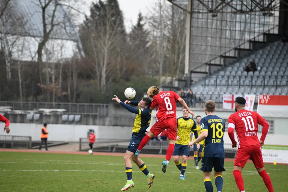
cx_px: 144
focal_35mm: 220
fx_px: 1759
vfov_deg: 6.2
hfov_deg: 9.4
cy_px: 96
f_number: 5.3
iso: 2200
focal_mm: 220
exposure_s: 1/3200
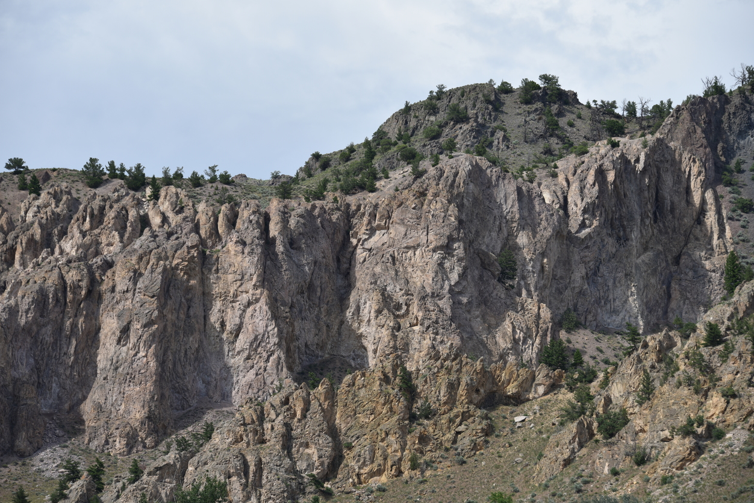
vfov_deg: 9.9
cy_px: 250
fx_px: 2890
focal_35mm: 138
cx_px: 375
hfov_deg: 14.9
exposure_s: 1/320
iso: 100
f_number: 7.1
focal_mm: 135
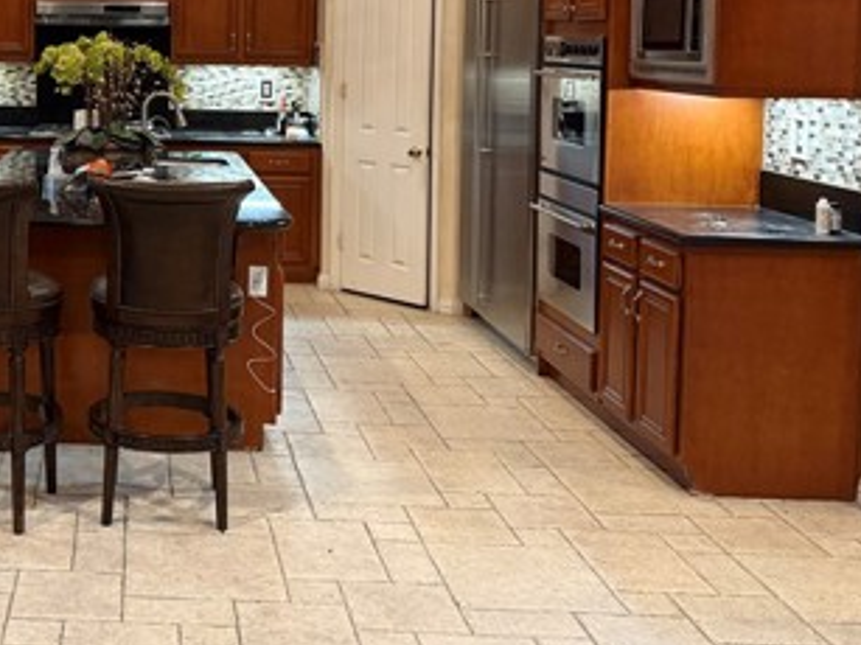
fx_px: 1243
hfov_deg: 35.7
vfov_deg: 28.1
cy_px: 79
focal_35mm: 50
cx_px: 67
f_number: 1.78
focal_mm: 6.76
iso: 320
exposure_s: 1/60
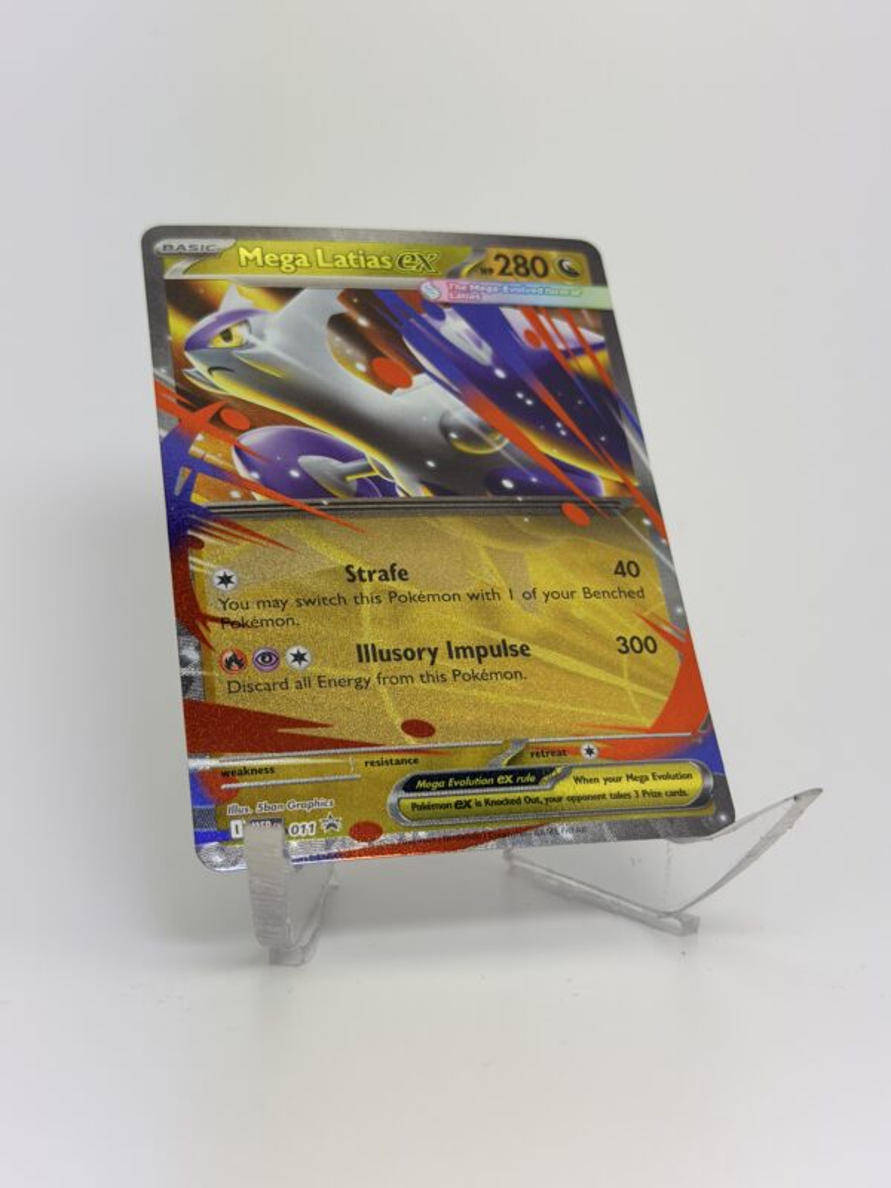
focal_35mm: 48
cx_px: 446
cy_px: 594
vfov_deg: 39.7
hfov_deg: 30.3
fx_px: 1647
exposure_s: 1/846
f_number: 1.78
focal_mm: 6.76
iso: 64
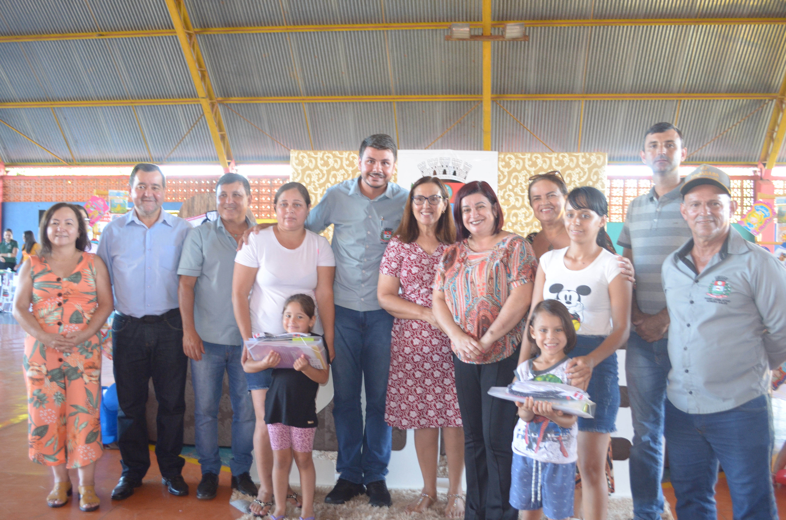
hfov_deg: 57.3
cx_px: 393
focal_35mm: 33
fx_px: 719
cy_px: 260
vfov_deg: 39.8
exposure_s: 1/40
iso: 1000
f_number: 4
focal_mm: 22
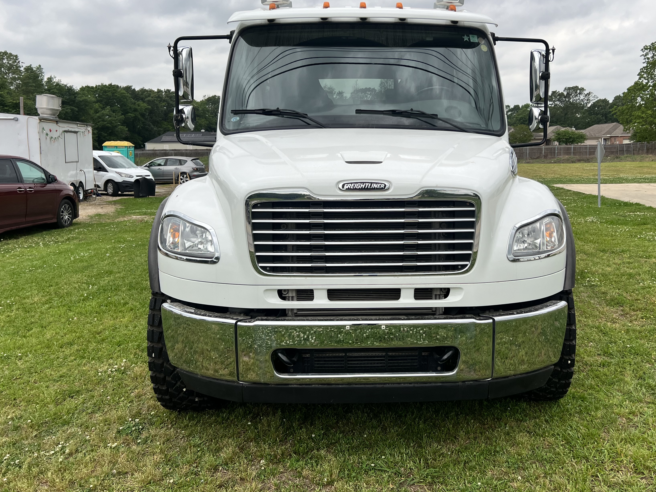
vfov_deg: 43.9
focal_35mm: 32
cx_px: 372
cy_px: 197
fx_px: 606
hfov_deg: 56.6
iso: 50
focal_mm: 5.7
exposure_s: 1/658
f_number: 1.5
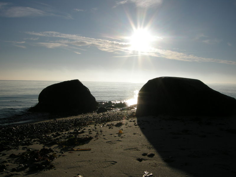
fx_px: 245
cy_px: 88
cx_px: 118
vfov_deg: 39.7
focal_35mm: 36
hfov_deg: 51.4
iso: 64
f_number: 7.6
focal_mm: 7.5
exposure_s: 1/864
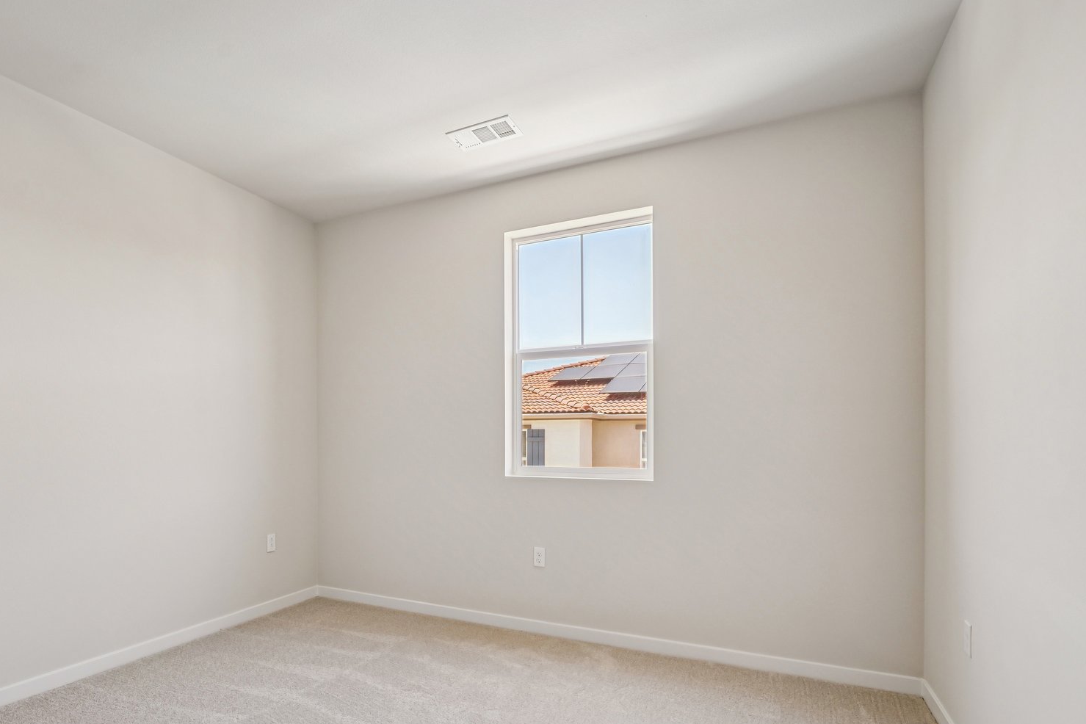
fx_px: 543
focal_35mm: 18
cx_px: 466
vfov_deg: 65.9
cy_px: 472
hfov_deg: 89.4
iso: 400
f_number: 8
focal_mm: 13
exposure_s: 1/20
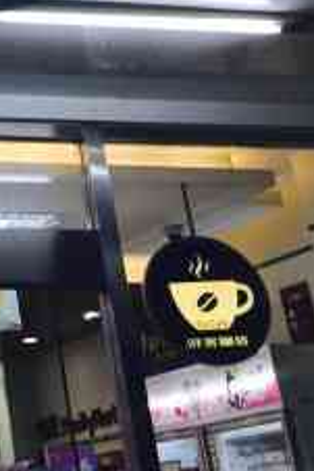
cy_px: -11
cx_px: -306
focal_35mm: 90
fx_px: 1179
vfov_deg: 21.7
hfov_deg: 13.2
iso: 32
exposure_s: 1/100
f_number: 1.8
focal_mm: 3.99
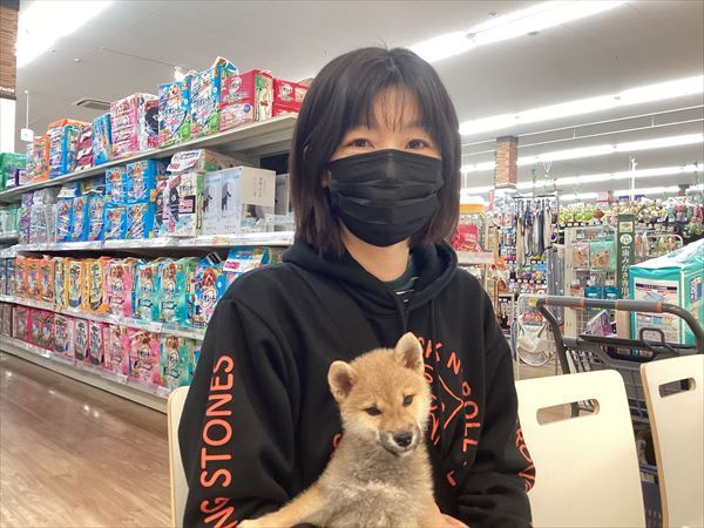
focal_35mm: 31
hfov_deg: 58.4
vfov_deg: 45.4
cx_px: 352
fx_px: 630
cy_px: 264
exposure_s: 1/60
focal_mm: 3.3
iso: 160
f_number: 2.4
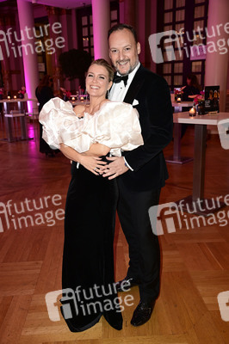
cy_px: 172
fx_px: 363
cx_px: 114
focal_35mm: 38
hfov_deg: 35.0
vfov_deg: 50.7
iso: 2000
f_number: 5.6
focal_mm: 38
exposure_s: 1/60
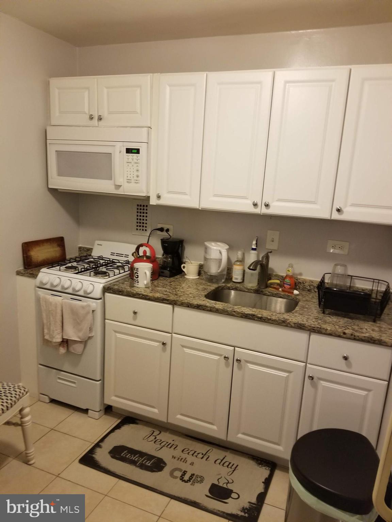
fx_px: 393
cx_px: 196
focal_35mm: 26
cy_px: 261
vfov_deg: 67.3
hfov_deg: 53.1
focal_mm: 4.3
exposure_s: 1/30
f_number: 1.7
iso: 200
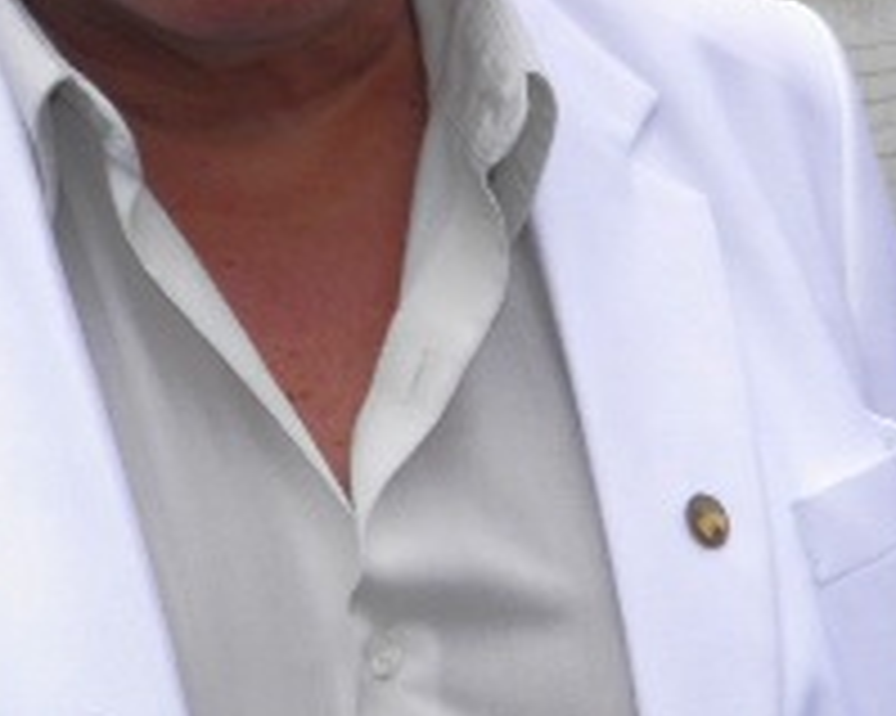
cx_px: 230
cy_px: -131
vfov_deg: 15.8
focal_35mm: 94
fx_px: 2491
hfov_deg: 20.2
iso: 50
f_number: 8.4
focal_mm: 5.5
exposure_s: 1/200
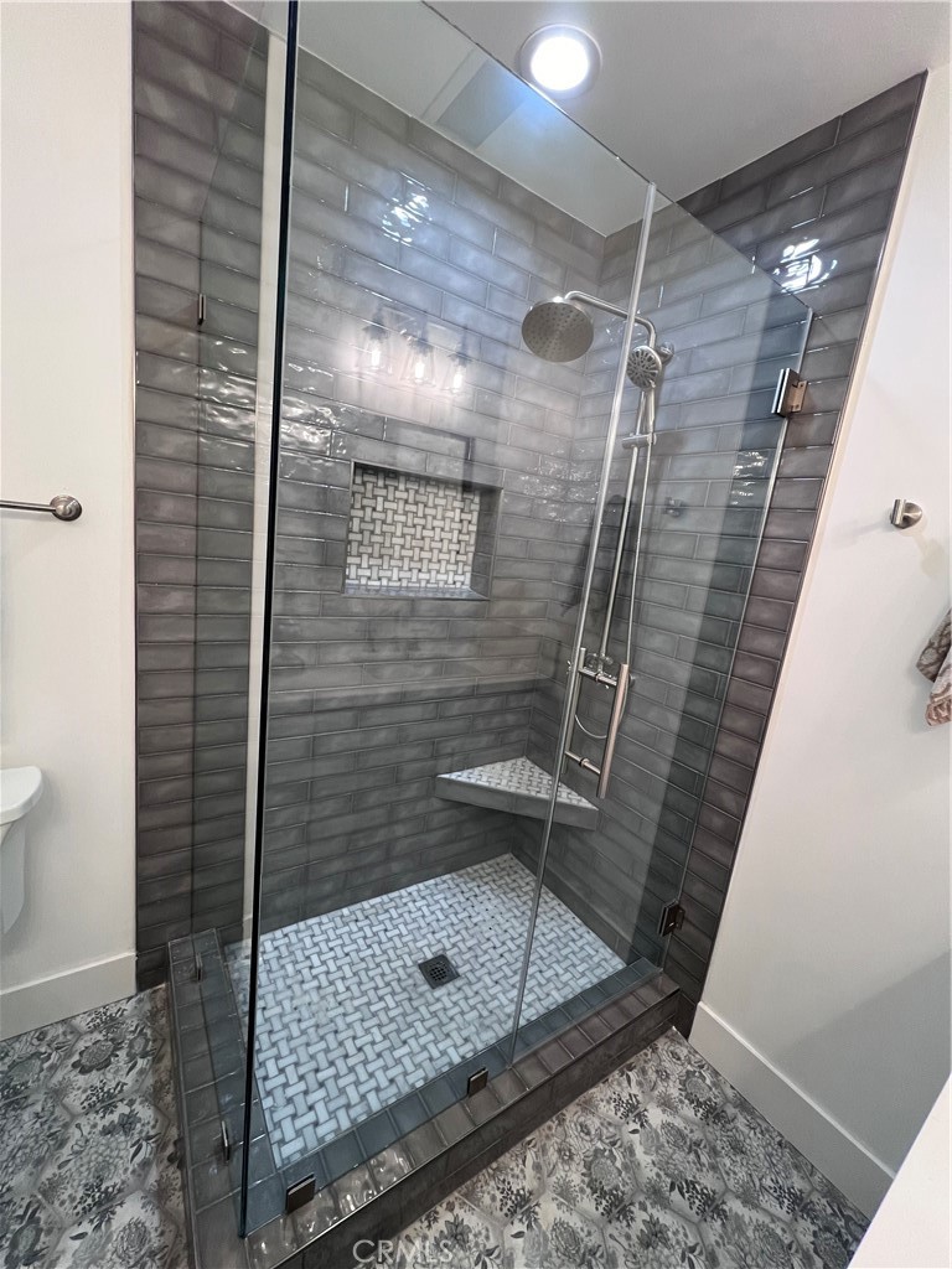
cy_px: 634
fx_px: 477
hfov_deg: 89.9
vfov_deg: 106.2
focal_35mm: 13
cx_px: 476
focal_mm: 1.57
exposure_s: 1/120
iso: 160
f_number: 1.8
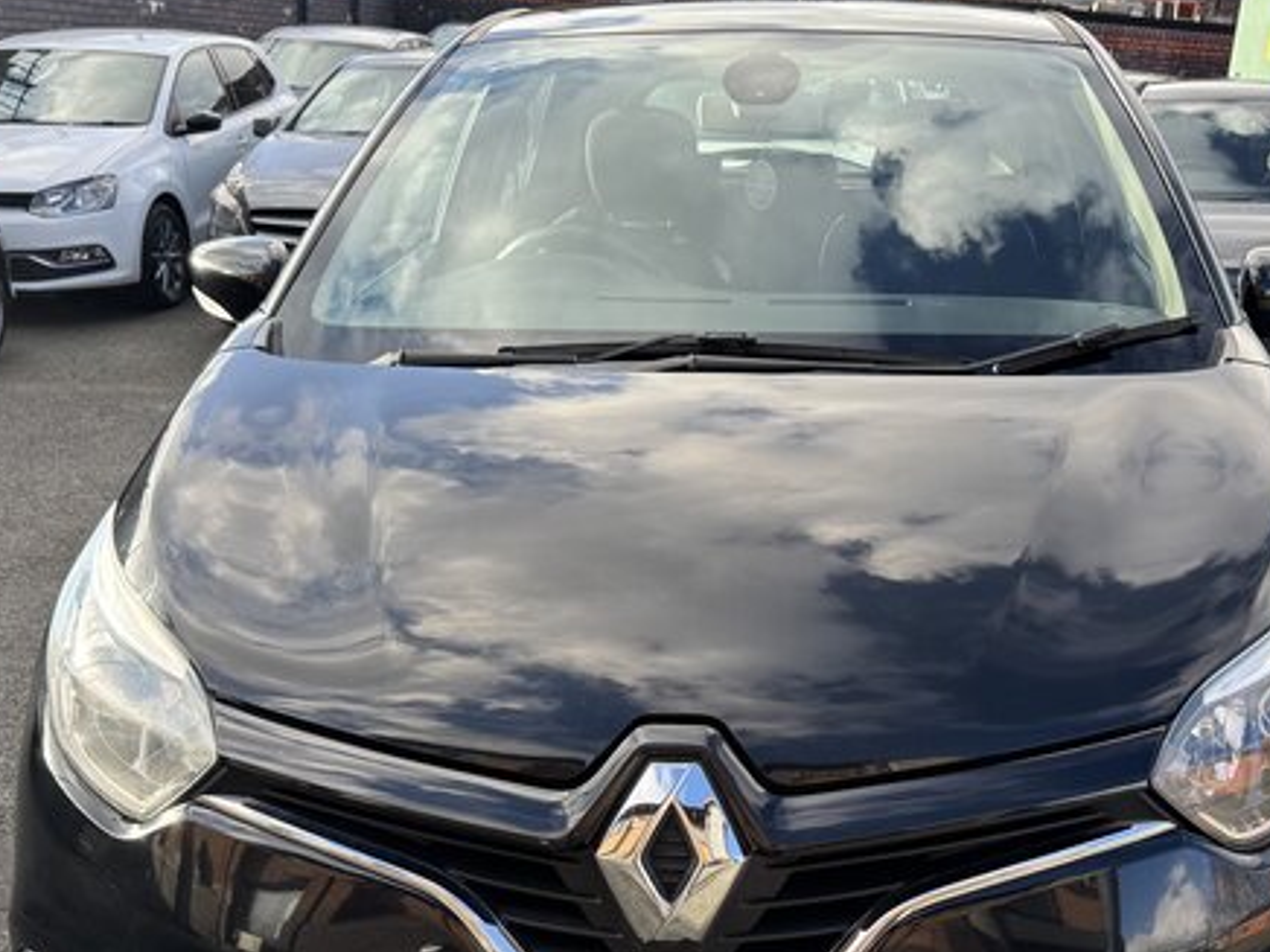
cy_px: 737
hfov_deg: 42.8
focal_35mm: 44
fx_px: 1614
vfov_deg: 32.1
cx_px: 749
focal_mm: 6.76
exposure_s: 1/615
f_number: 1.78
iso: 80
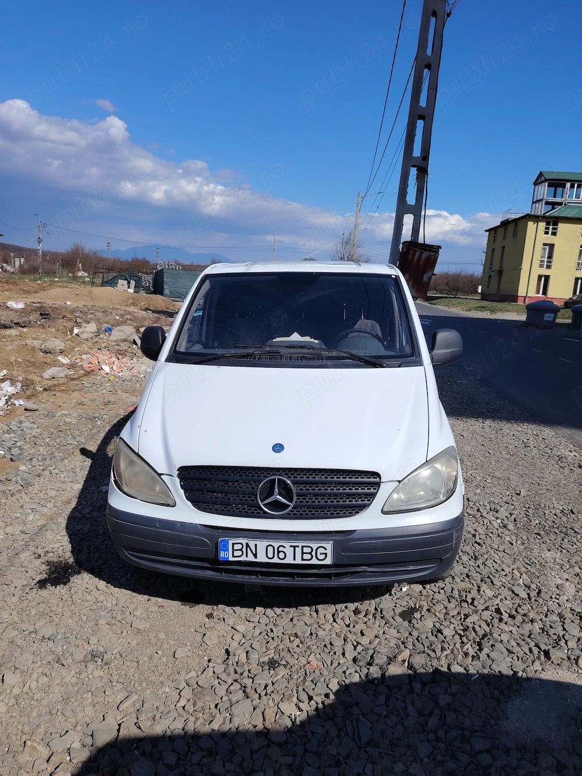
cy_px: 388
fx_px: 538
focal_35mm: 24
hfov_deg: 56.8
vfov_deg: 71.6
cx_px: 291
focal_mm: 5.25
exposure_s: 1/1697
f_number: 1.75
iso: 100
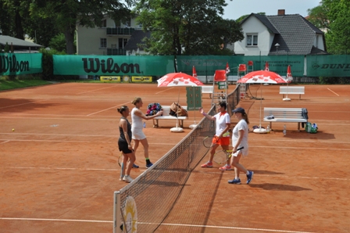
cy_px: 116
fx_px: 554
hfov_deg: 35.1
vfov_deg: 23.7
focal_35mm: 57
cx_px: 175
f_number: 6.3
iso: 400
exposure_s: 1/1600
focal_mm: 38
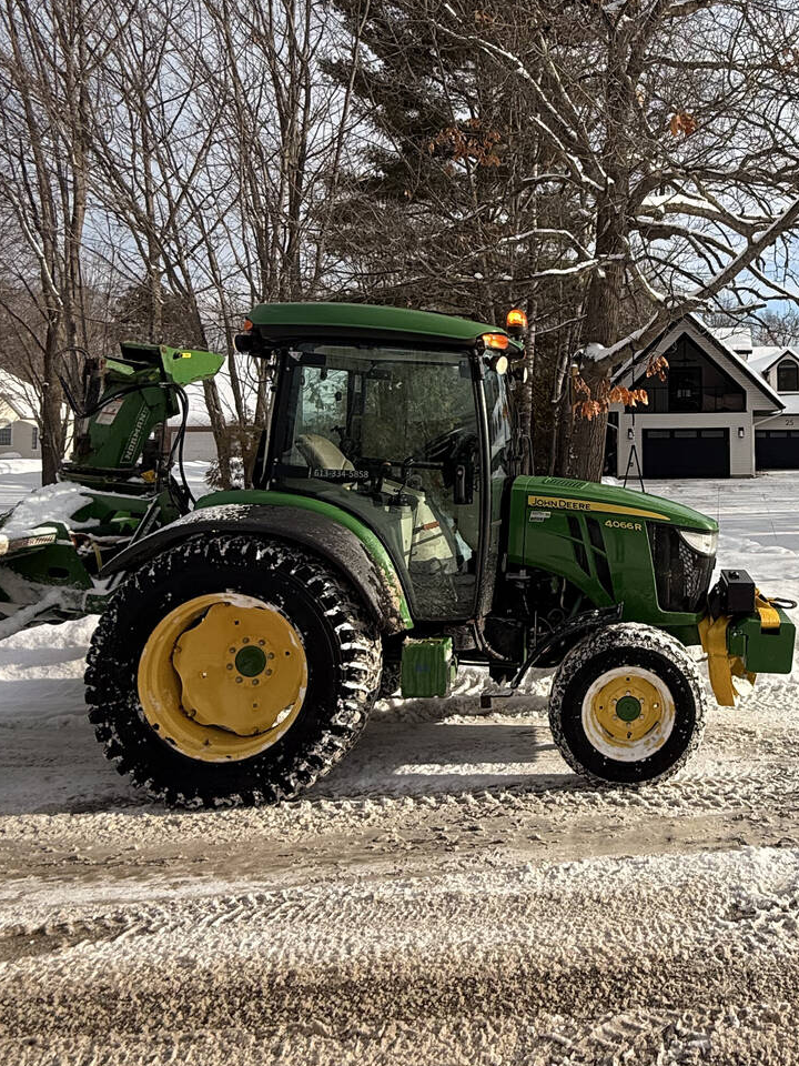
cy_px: 403
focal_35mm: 28
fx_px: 862
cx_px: 661
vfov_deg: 62.6
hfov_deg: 46.6
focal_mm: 2.22
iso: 50
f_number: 2.2
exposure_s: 1/2237
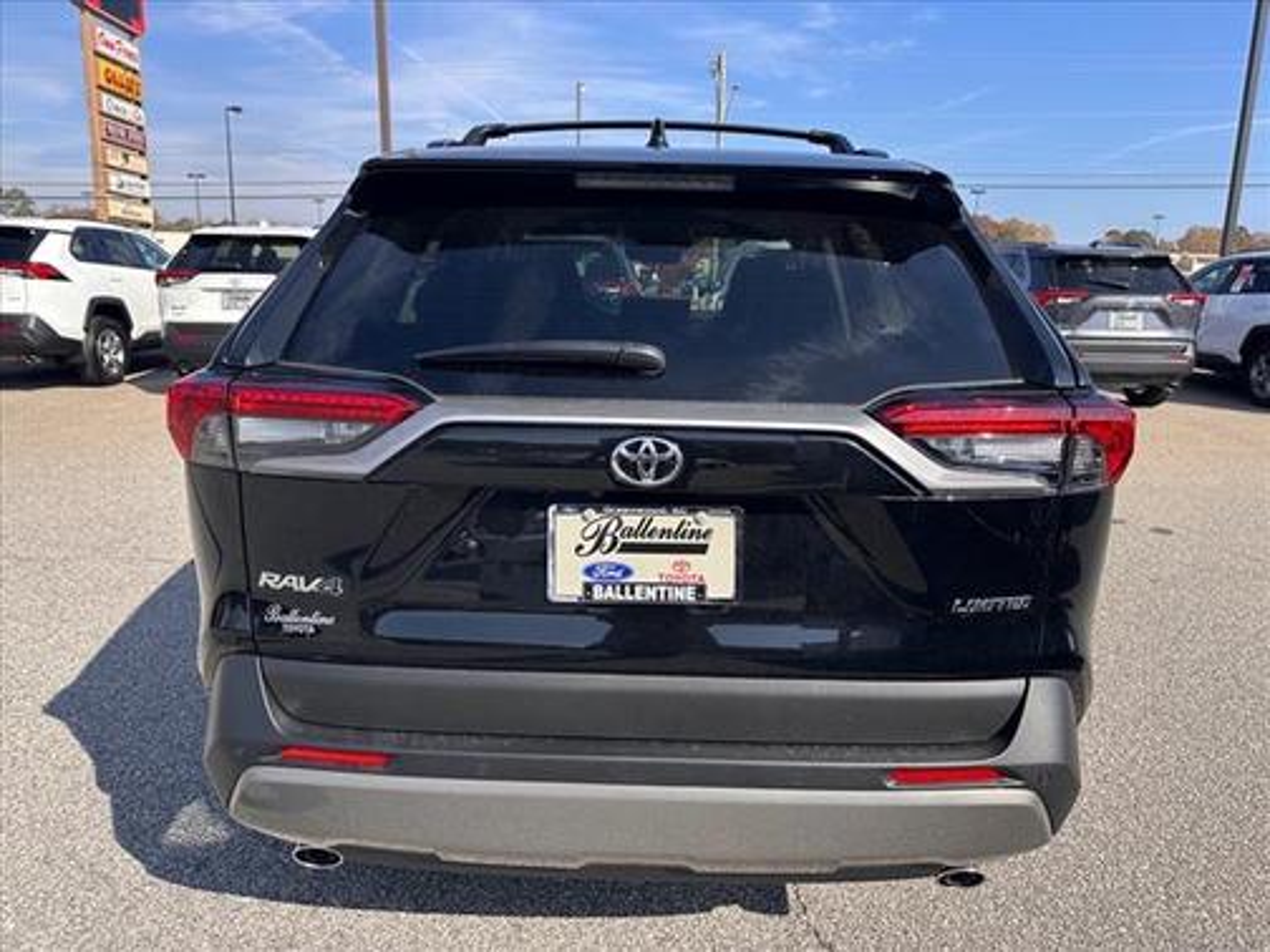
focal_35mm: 24
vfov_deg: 56.8
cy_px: 476
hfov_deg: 71.6
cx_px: 635
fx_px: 881
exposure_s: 1/2525
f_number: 1.78
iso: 80
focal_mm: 6.86
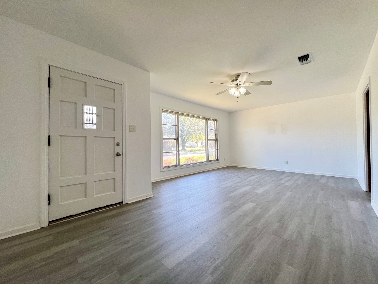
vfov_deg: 89.9
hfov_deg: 106.2
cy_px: 142
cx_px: 189
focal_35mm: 13
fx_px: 142
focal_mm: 1.57
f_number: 1.8
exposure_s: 1/120
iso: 100
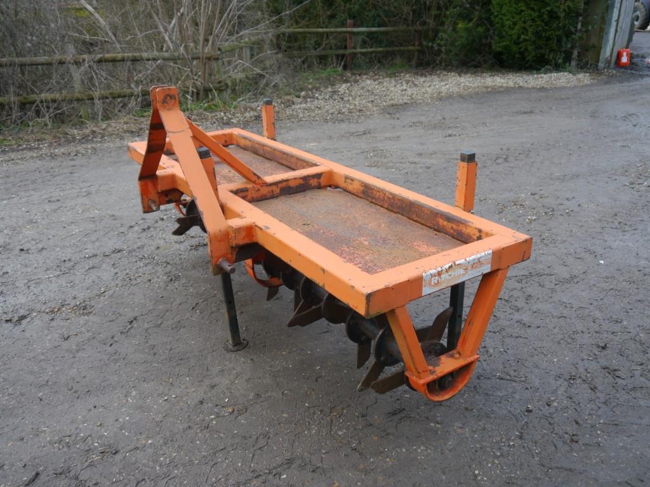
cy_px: 244
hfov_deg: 56.8
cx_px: 325
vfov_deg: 44.2
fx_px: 601
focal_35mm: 32
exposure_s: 1/60
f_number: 3.8
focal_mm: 16
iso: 250
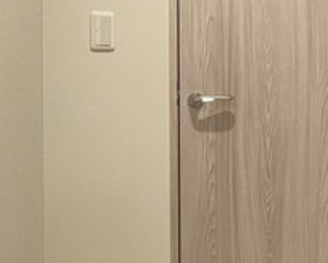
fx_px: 515
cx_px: 349
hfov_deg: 31.8
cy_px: 77
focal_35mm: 53
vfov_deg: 28.3
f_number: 2.4
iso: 500
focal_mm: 1.55
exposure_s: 1/50
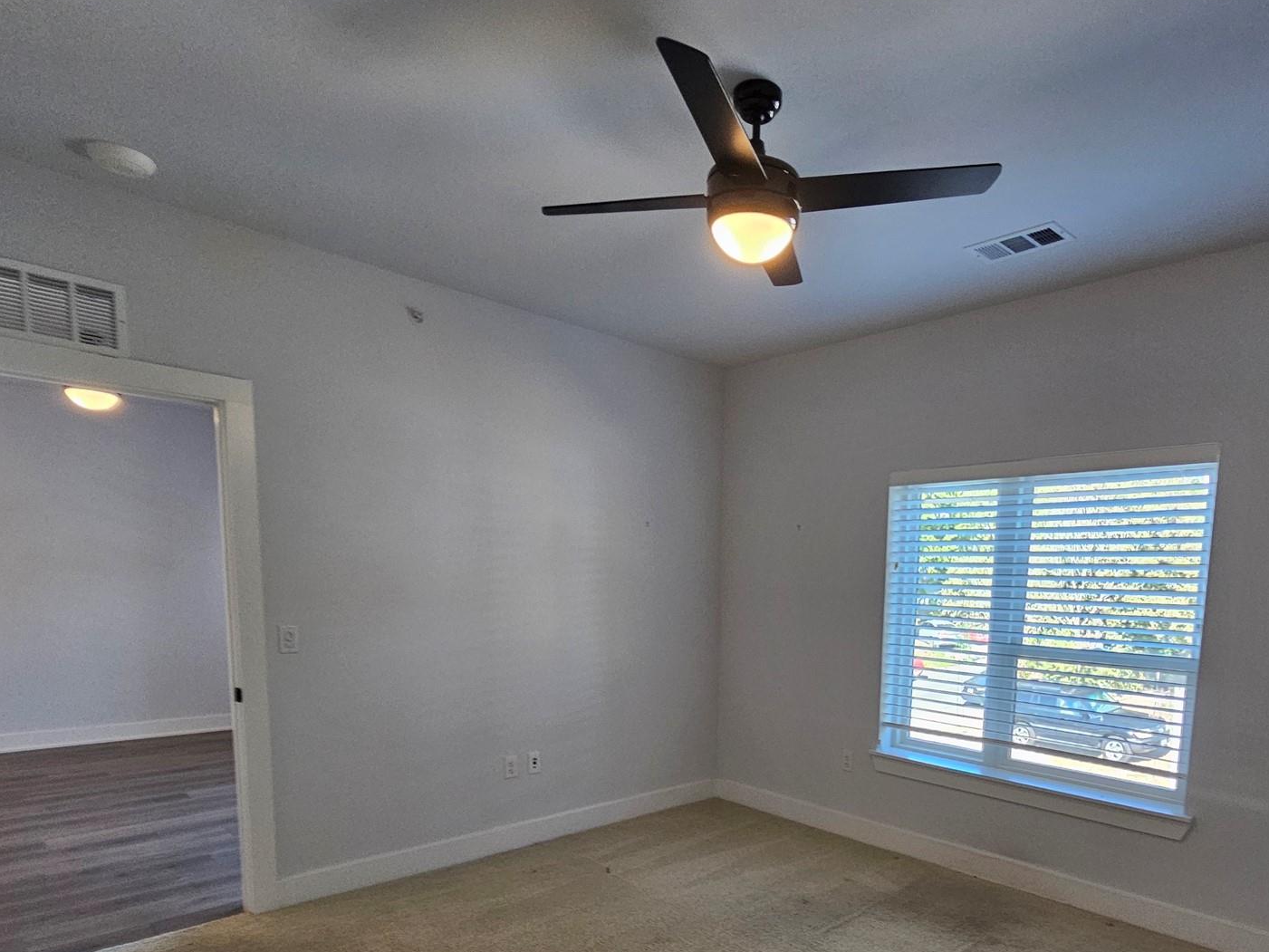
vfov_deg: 65.6
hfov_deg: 83.8
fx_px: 697
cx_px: 753
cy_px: 683
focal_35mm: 19
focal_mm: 2.2
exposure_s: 1/60
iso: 80
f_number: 2.2
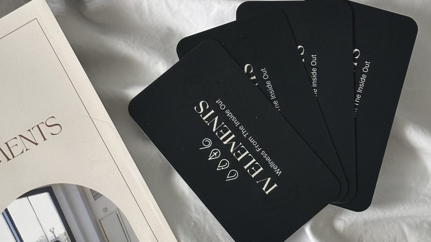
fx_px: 1166
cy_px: 81
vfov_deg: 11.9
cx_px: 149
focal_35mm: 102
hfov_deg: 20.9
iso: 80
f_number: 1.78
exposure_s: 1/103
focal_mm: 6.86
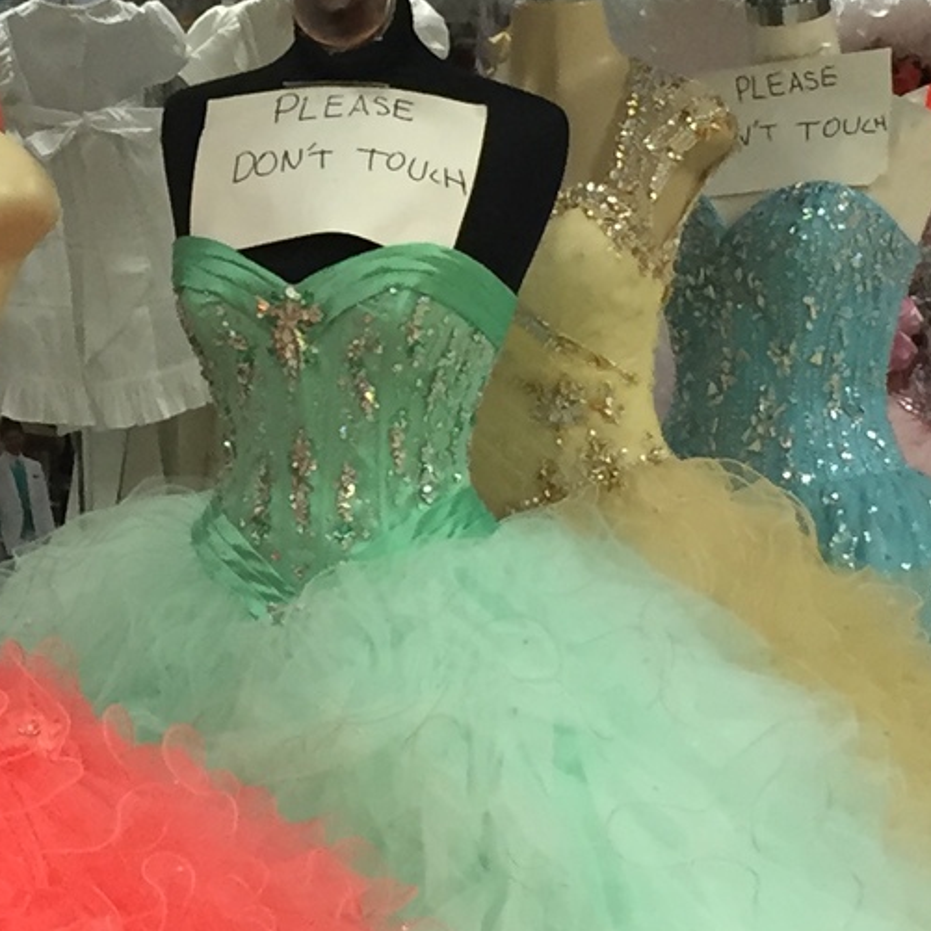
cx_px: 243
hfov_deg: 13.6
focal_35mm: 128
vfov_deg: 13.6
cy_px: 220
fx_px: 3895
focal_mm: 4.15
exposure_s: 1/30
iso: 125
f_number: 2.2
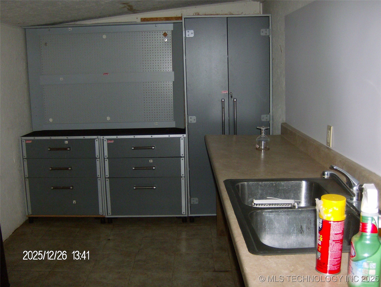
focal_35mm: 36
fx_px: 397
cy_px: 144
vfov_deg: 39.7
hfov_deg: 51.3
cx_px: 190
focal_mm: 6
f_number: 2.8
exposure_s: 1/60
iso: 200
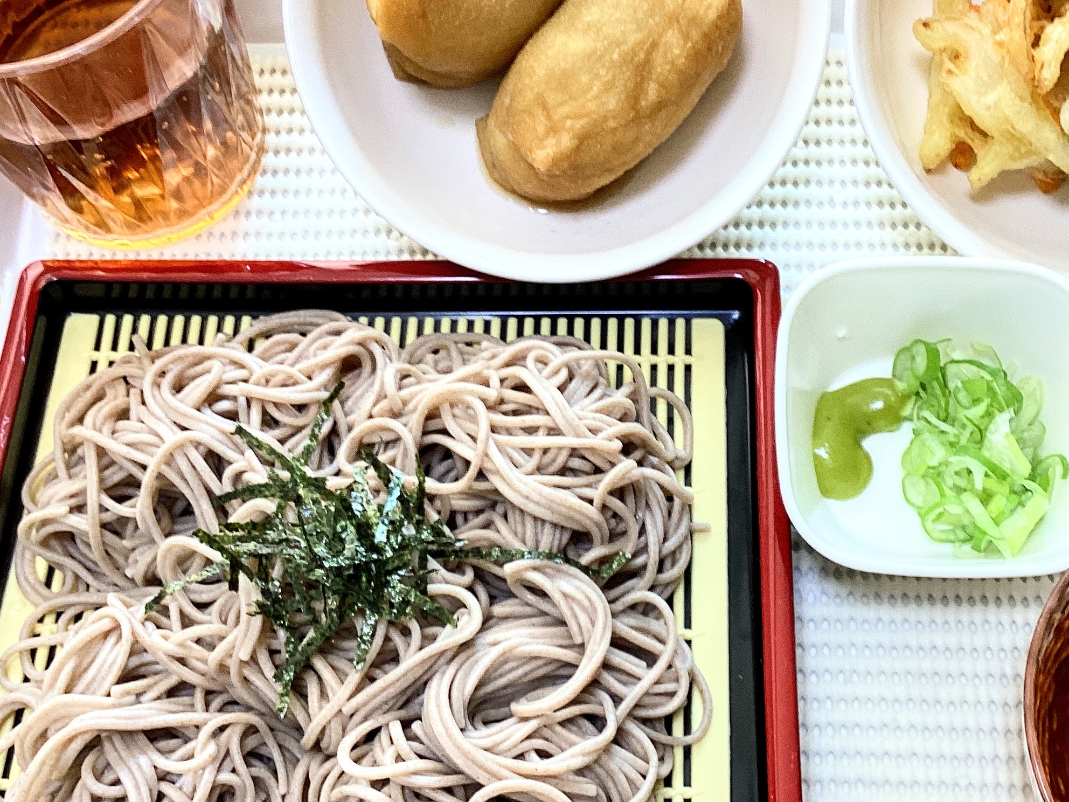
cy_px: 398
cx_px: 637
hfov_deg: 37.4
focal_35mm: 51
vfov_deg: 28.6
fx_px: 1575
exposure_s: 1/50
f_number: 2.4
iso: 50
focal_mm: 3.3
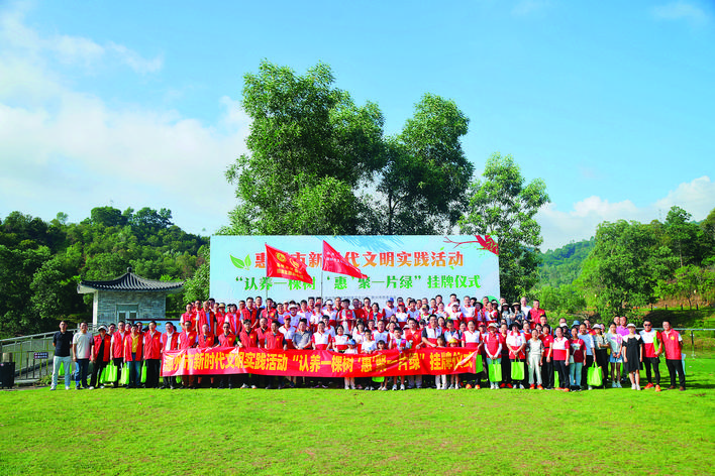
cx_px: 358
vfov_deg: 46.4
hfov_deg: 65.5
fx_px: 556
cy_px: 238
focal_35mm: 28
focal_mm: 28
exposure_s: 1/320
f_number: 7.1
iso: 160
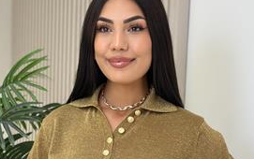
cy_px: 195
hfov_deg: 20.8
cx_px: 114
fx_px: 693
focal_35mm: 100
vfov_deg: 12.8
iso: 64
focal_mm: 6.86
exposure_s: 1/100
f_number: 1.78
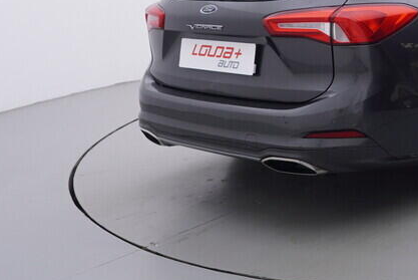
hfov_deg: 31.8
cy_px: 33
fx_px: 642
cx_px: 461
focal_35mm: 55
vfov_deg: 24.0
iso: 200
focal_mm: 15
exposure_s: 1/80
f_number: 5
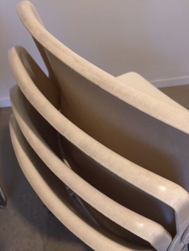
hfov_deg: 48.2
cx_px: 94
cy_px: 126
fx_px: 211
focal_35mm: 29
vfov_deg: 61.7
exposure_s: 1/33
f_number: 2.2
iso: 250
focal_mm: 4.15
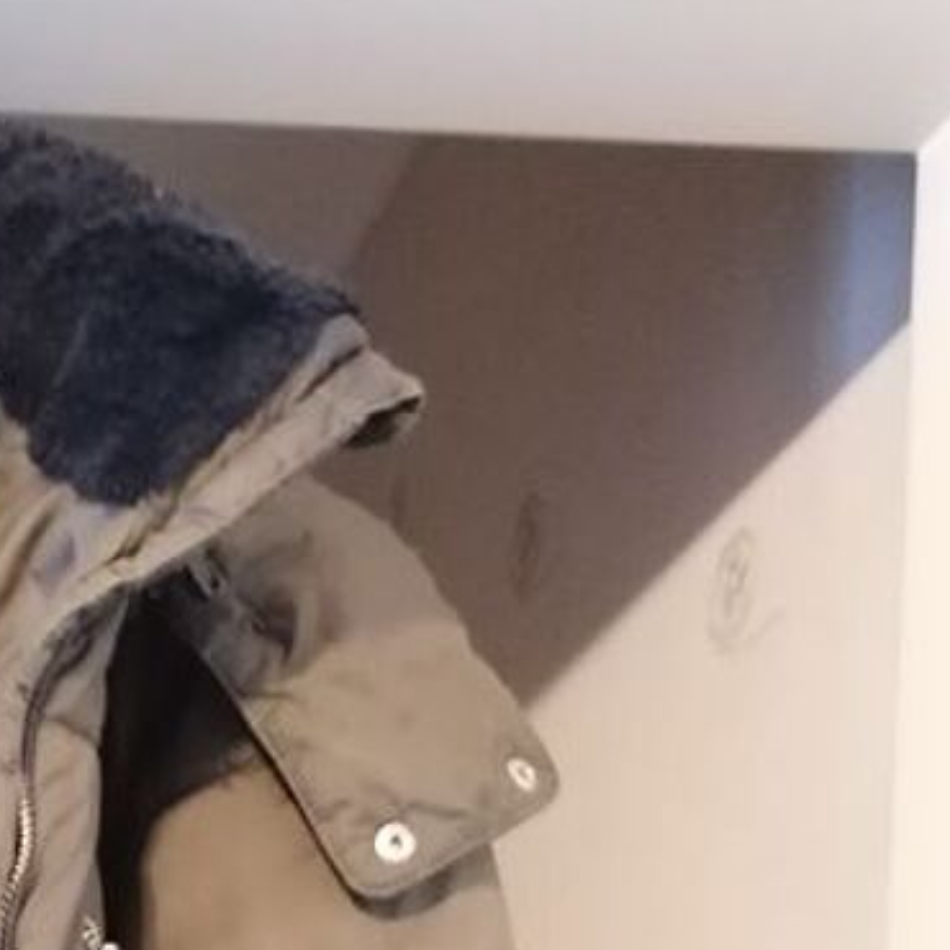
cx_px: -313
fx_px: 2670
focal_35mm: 86
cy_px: 1611
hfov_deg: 18.6
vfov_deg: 17.2
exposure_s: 1/16.7
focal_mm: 4.75
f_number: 1.8
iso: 1250
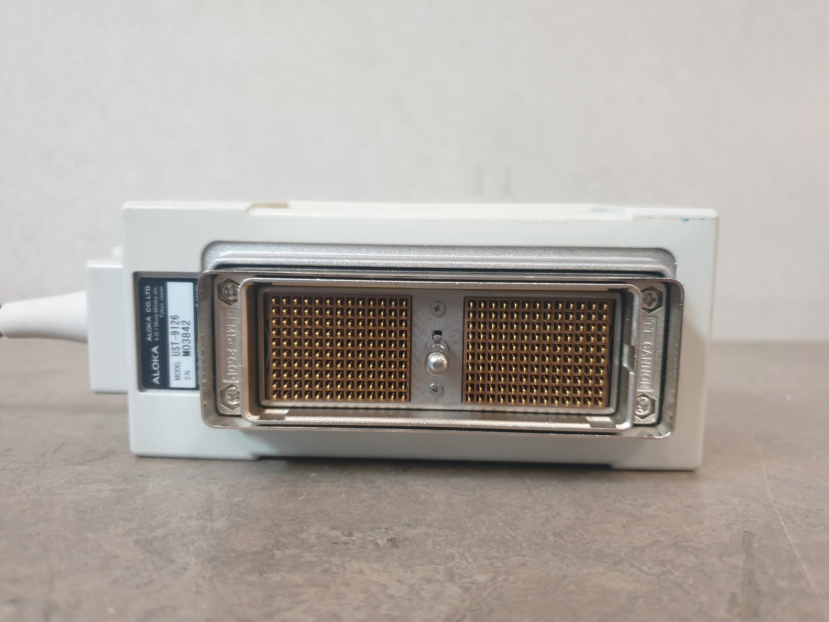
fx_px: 623
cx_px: 414
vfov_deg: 53.1
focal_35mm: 26
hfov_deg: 67.3
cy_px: 311
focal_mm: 4.3
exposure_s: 1/50
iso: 200
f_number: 1.5
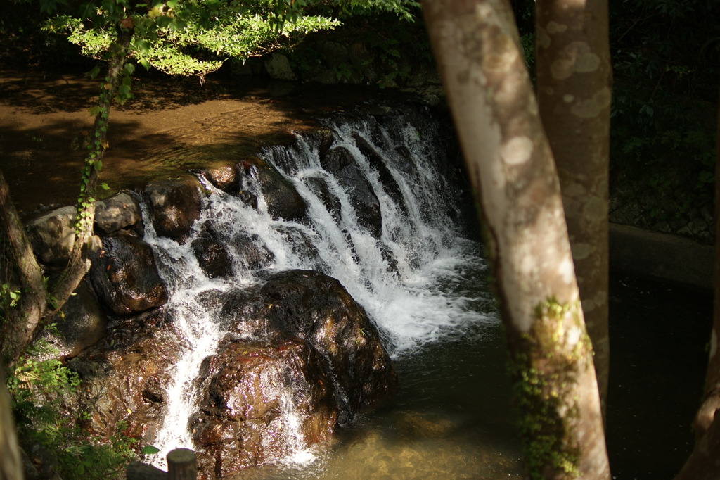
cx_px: 360
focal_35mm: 52
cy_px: 240
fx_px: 1050
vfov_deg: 25.7
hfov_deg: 37.9
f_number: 1.8
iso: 100
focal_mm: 35
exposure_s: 1/500
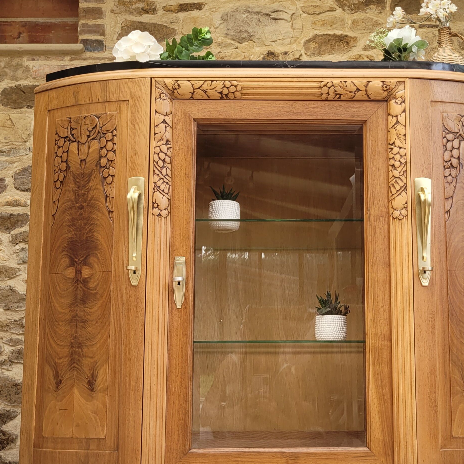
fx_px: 667
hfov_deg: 38.2
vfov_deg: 38.3
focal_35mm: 44
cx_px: 280
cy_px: 209
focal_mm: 5.4
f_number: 1.8
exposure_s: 1/217
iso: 40
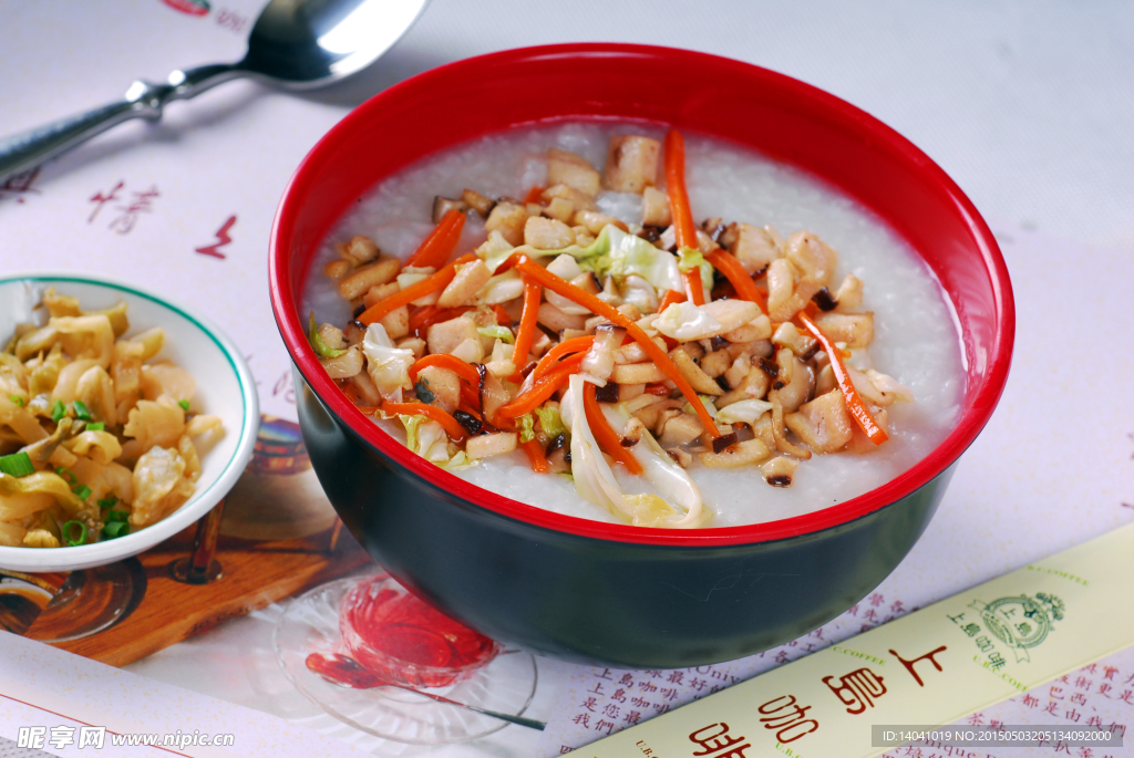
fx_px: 2838
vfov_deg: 15.2
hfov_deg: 22.6
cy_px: 379
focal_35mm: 90
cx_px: 567
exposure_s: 1/200
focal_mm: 60
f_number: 8
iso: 100
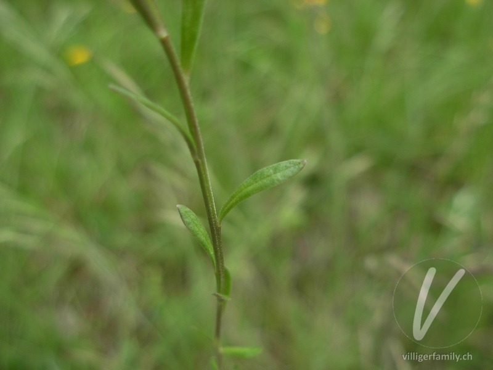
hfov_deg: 49.0
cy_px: 185
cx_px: 246
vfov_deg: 37.7
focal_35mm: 38
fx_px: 541
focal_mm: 6.3
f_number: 2.9
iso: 79
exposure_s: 1/430
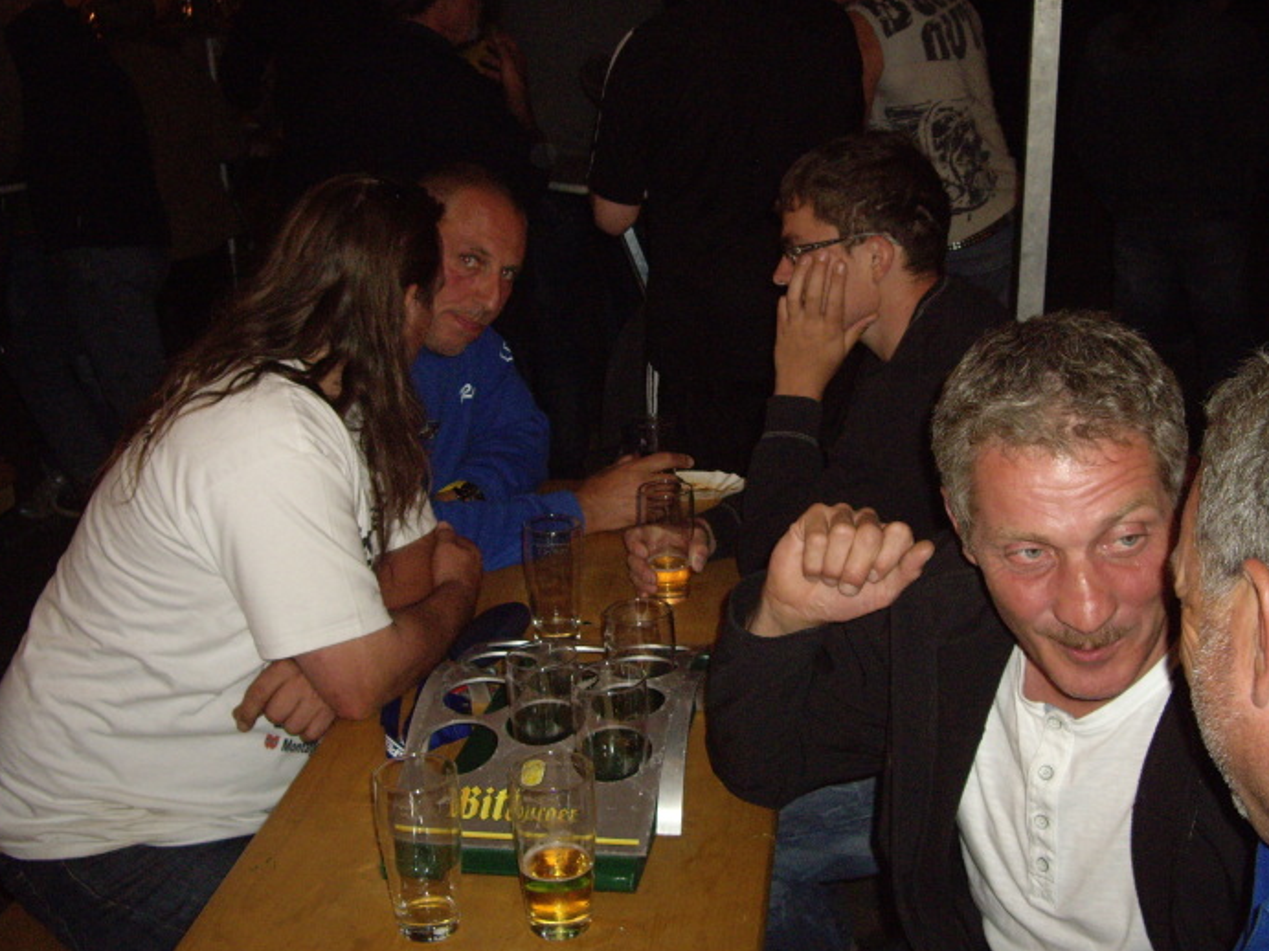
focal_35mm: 44
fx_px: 1613
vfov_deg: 32.9
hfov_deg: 42.9
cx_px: 707
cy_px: 446
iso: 400
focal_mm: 7.9
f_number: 2.8
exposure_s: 1/40
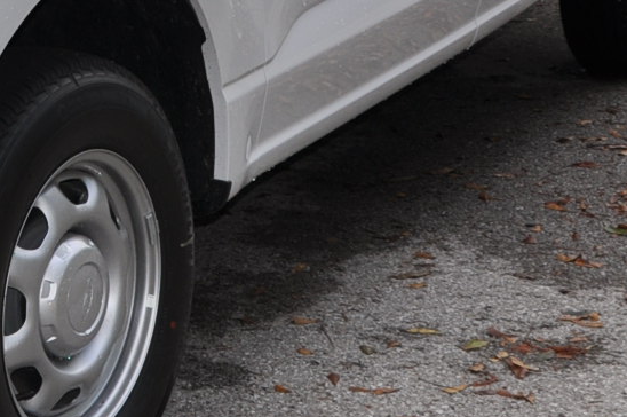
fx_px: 2244
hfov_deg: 15.3
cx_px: -148
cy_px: -9
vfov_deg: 10.5
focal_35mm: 129
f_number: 8
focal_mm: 22
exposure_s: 1/200
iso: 200
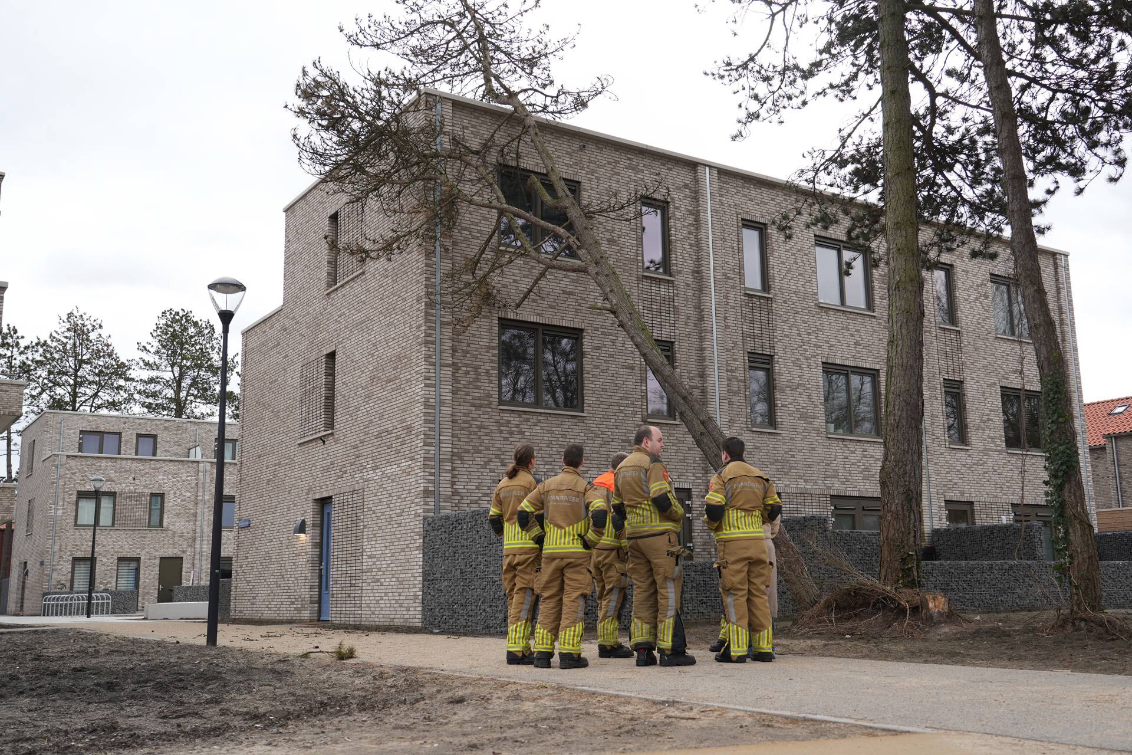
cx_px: 566
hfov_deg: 57.2
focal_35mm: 33
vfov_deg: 40.0
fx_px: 1038
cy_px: 378
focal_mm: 33
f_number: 4.5
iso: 100
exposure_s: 1/200
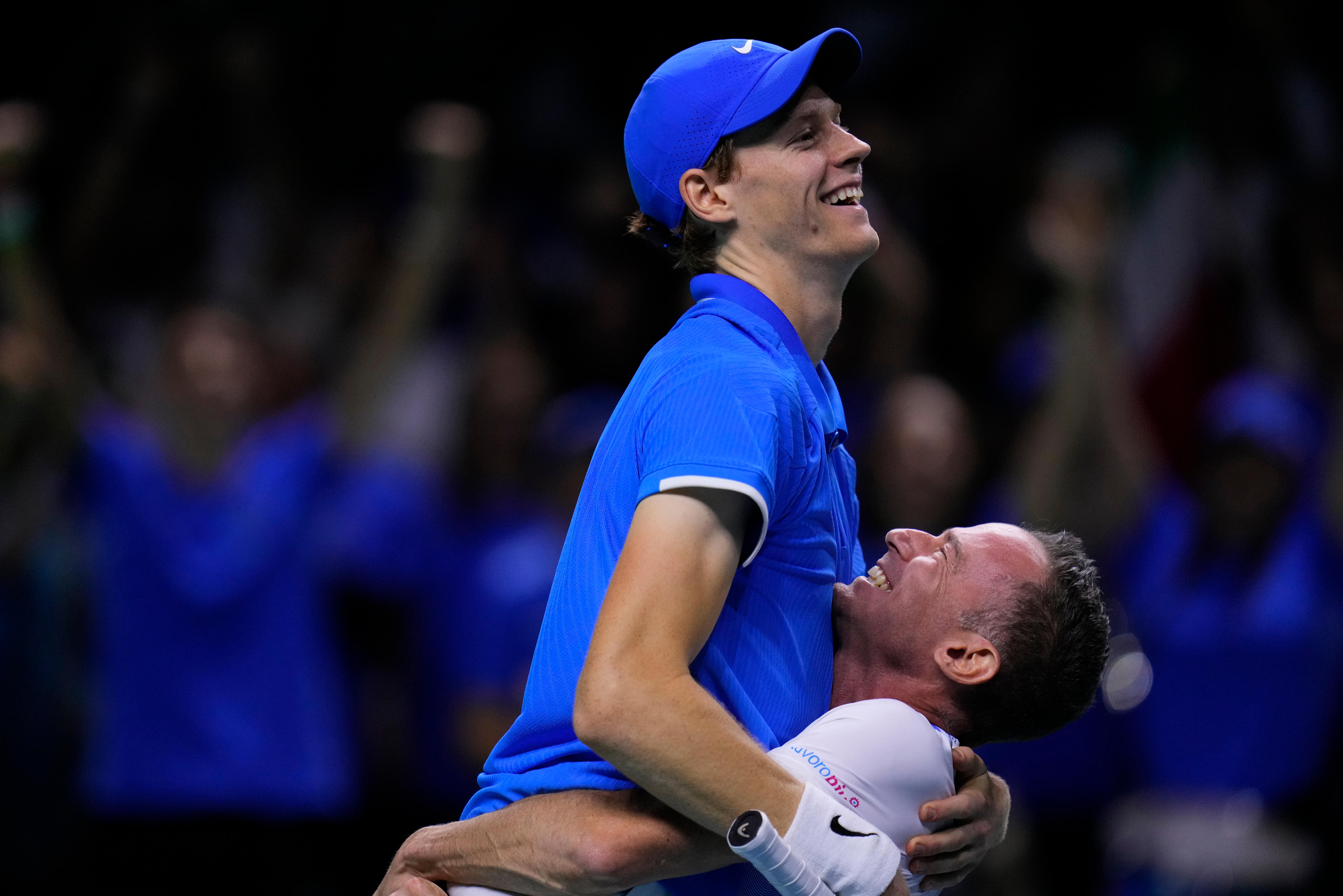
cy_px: 448
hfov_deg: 5.2
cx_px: 672
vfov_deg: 3.4
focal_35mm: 400
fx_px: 14921
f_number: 2.8
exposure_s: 1/2000
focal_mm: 400
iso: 3200
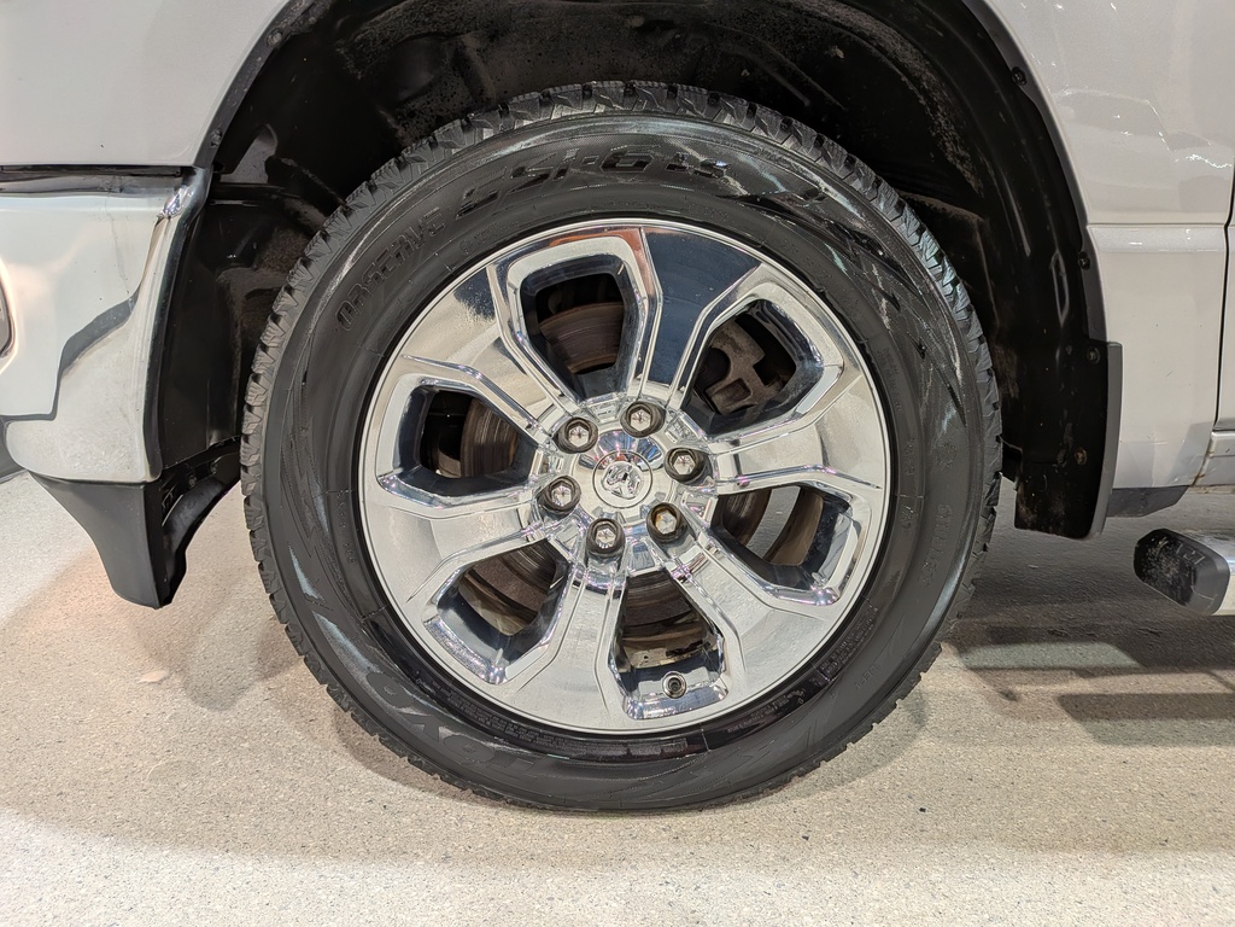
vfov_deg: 56.8
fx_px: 856
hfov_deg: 71.6
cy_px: 464
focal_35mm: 24
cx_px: 618
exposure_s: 1/178
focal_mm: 4.53
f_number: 1.7
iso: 29
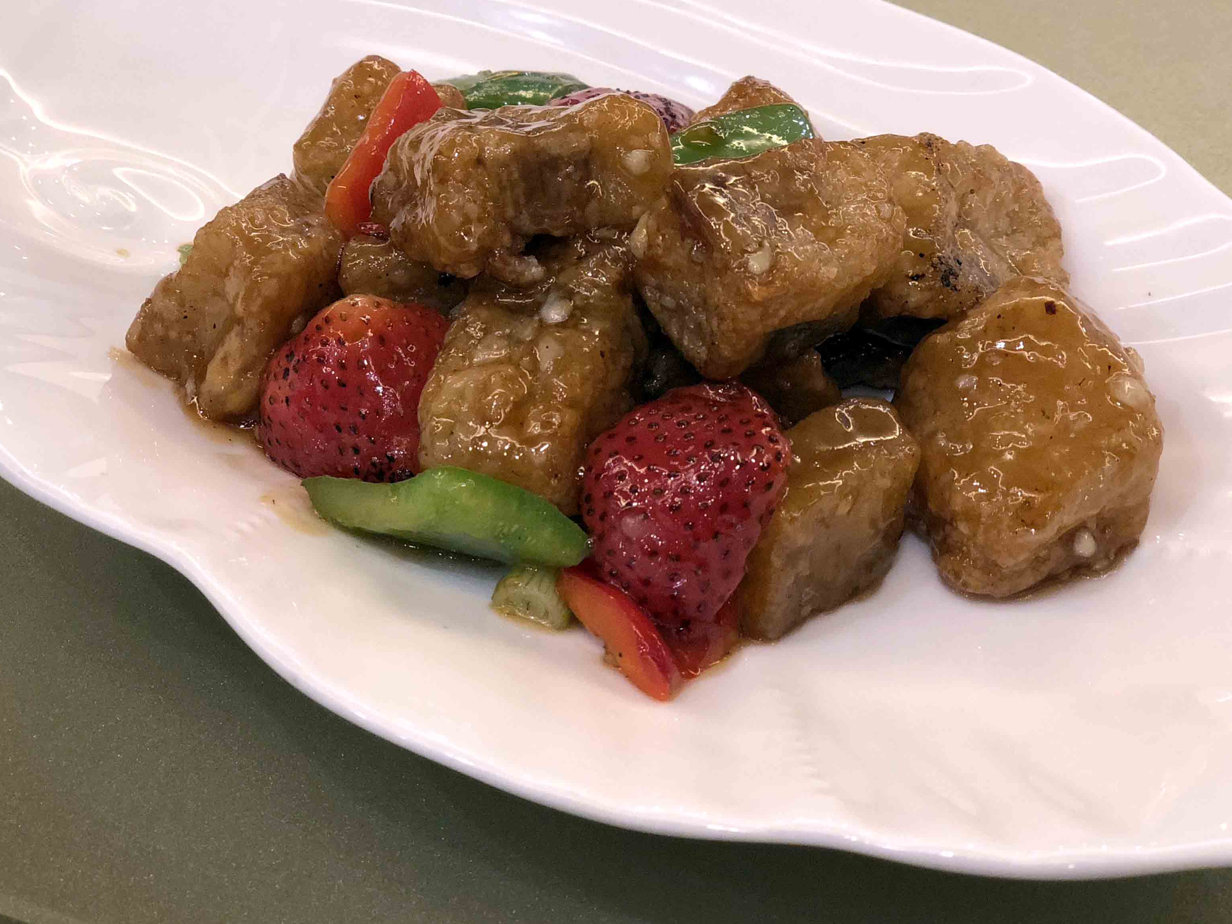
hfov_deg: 28.6
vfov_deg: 21.6
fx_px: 2420
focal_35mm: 68
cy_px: 380
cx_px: 667
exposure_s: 1/33
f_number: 2.4
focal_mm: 6
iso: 125
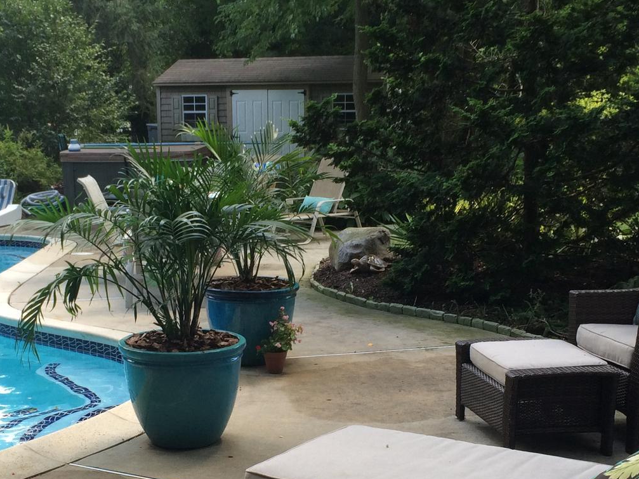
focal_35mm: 59
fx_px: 1089
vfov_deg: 24.6
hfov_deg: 32.7
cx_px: 291
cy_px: 354
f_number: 2.2
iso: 32
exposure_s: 1/122
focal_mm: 4.15
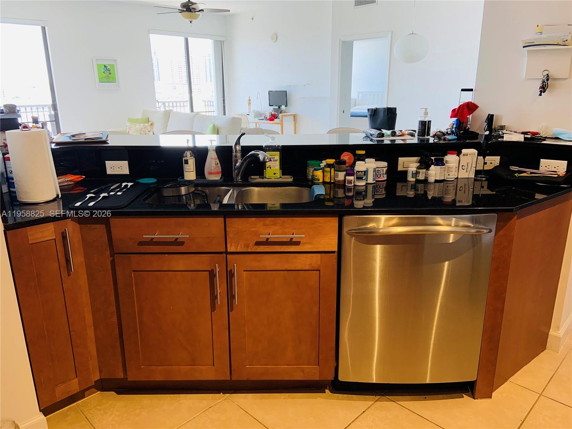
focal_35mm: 26
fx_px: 430
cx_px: 286
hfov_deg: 67.3
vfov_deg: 53.1
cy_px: 214
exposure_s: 1/60
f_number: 1.8
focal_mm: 4.25
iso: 50
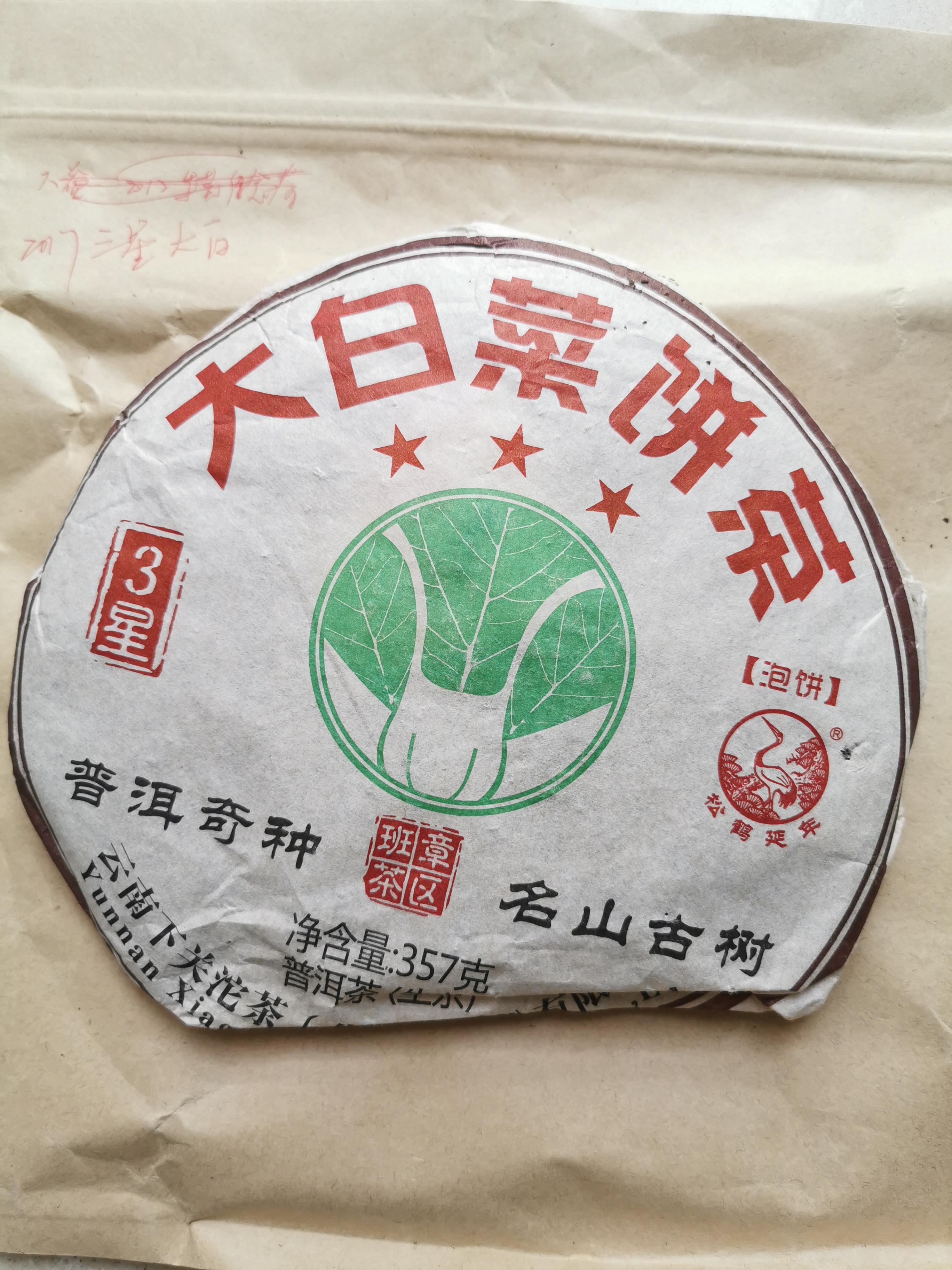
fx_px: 990
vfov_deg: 65.3
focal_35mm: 27
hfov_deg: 51.4
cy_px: 635
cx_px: 476
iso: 100
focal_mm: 5.56
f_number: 1.6
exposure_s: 1/50
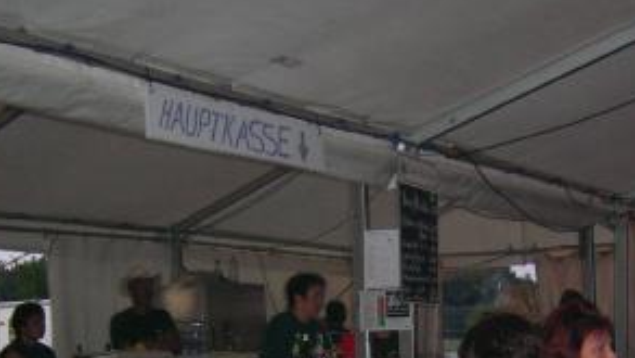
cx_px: 410
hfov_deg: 31.2
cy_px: 355
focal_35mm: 67
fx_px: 1128
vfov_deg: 17.6
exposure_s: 1/60
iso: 200
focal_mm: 60
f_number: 2.8
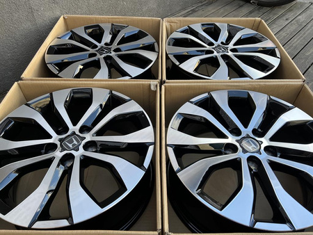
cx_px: 156
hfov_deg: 67.3
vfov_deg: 53.1
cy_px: 118
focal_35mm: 26
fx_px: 235
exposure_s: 1/209
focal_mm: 5.7
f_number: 1.5
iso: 40
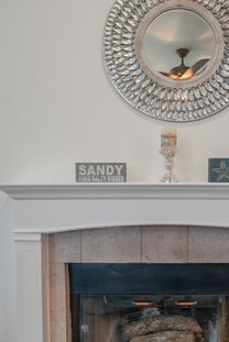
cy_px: 238
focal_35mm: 37
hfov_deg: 35.4
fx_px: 352
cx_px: 164
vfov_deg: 50.6
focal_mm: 18
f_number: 8
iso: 125
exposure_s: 1/25
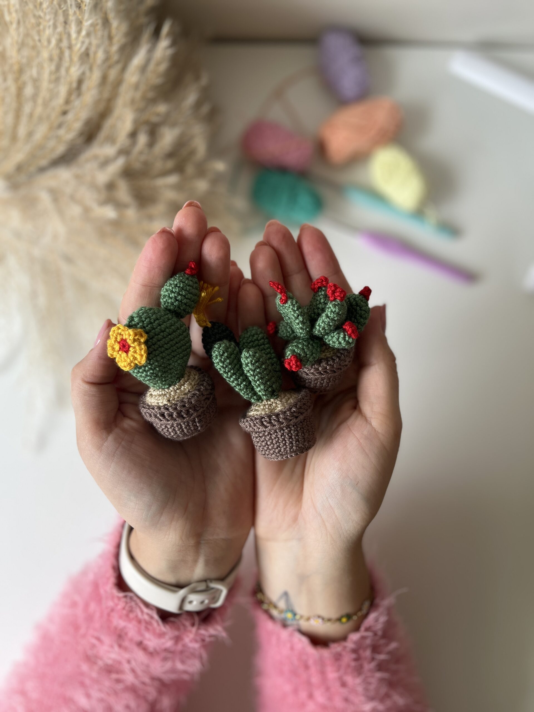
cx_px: 267
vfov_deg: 67.3
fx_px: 535
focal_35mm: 26
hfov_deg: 53.1
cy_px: 356
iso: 40
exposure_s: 1/122
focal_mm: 5.1
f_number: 1.6
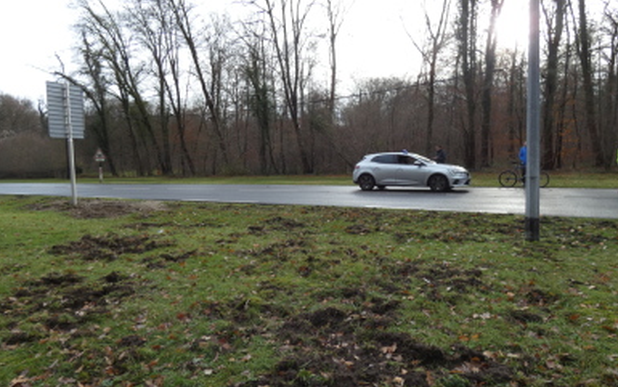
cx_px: 315
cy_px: 185
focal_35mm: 22
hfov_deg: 79.6
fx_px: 371
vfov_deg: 55.1
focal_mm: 3.6
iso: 80
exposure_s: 1/250
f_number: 2.8
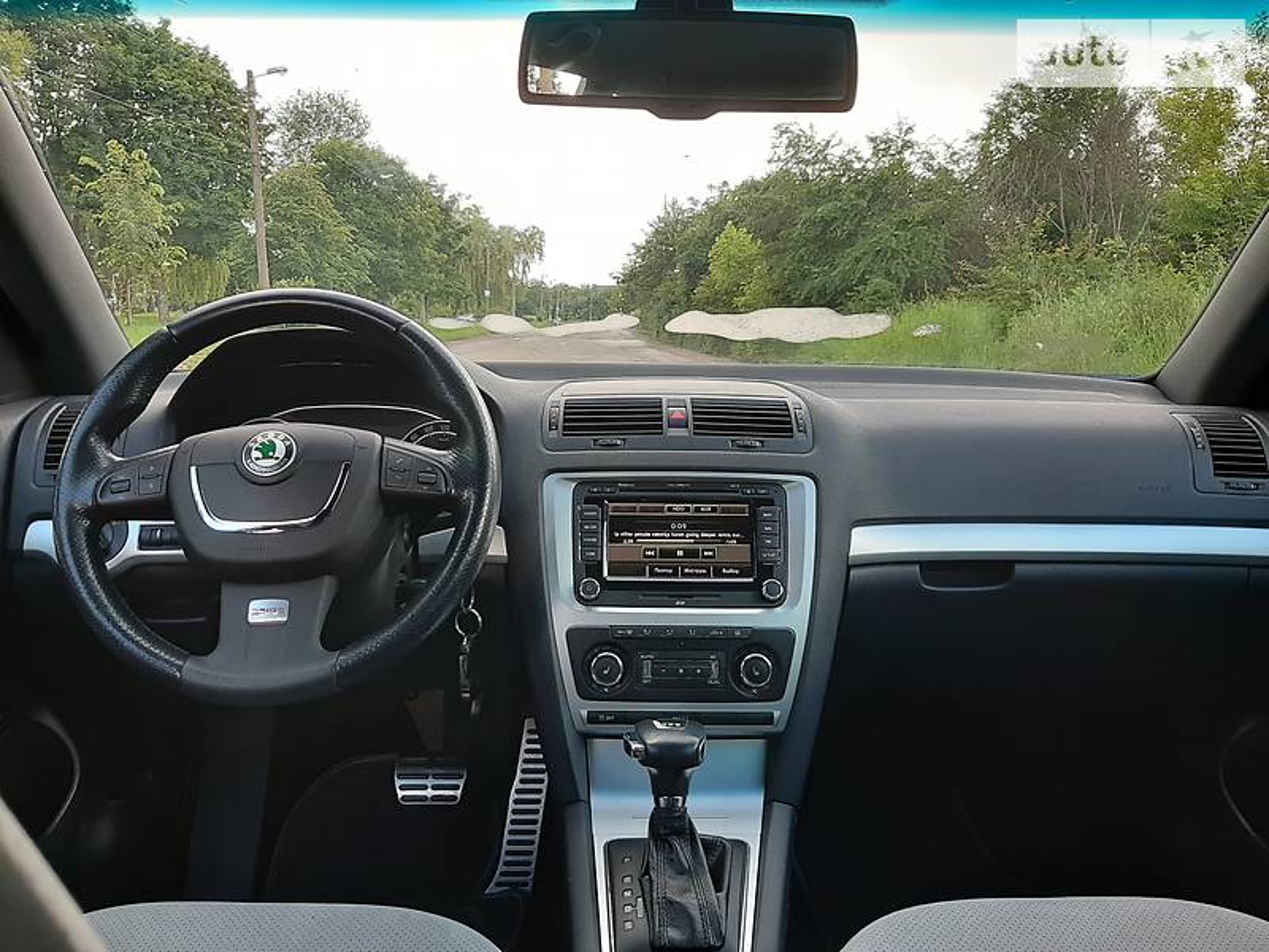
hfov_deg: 67.3
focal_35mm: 26
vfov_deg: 53.1
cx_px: 634
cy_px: 476
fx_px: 953
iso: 40
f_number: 1.7
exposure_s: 1/100
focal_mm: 3.9
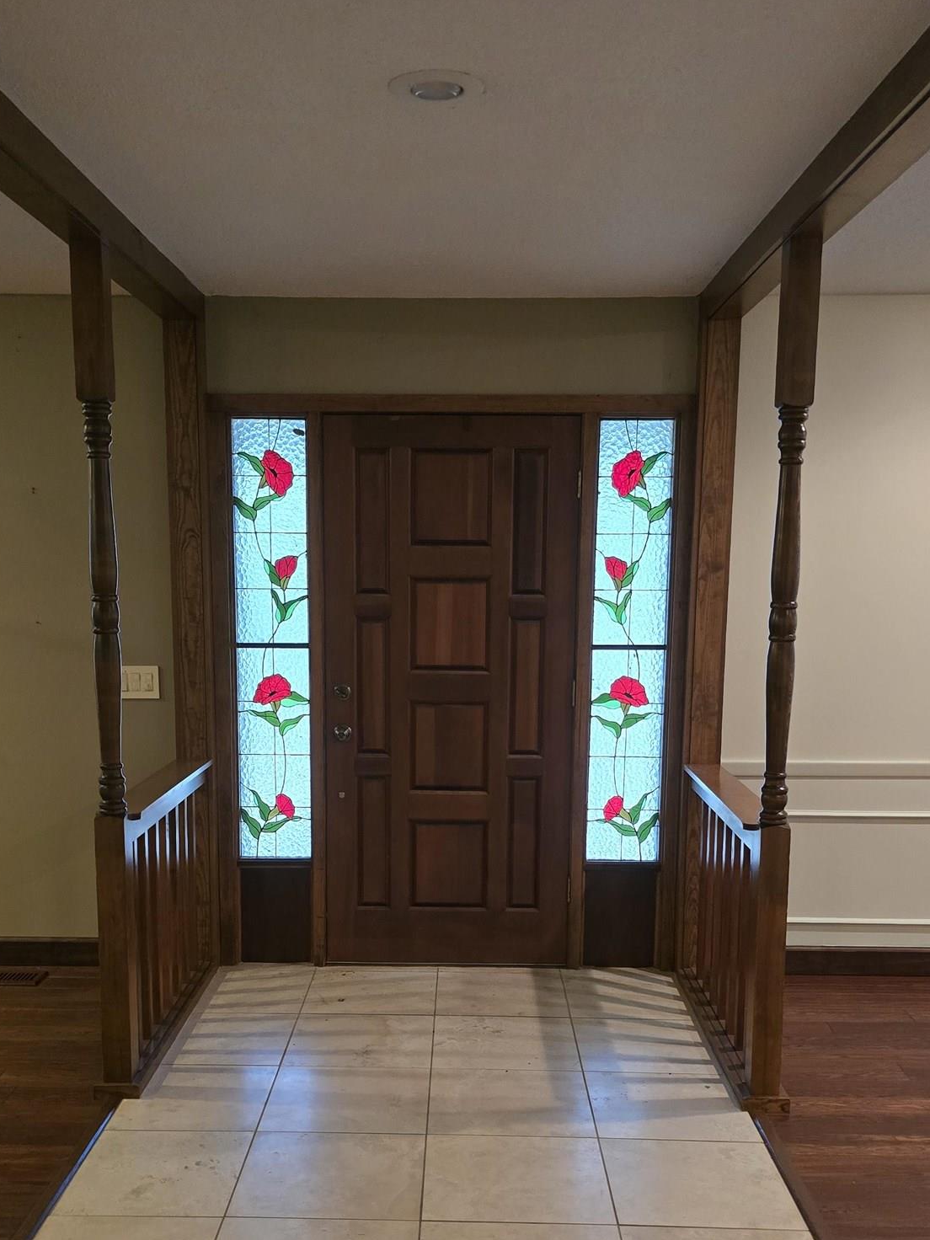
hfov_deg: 39.6
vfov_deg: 50.7
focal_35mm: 36
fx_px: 1290
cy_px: 790
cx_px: 432
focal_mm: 6.3
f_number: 1.7
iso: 800
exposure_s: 1/120
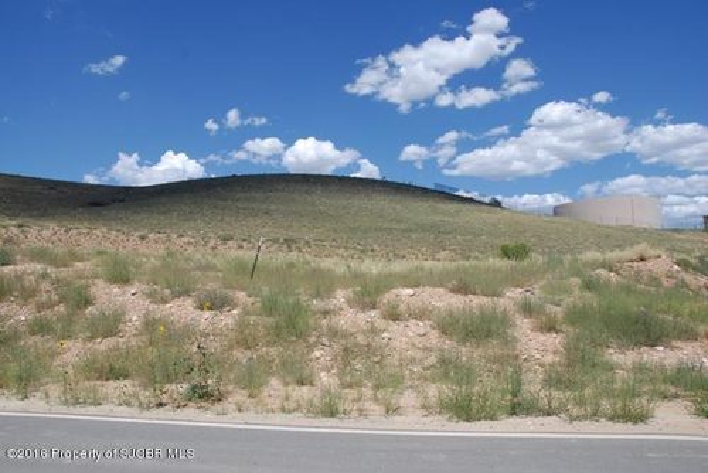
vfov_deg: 43.7
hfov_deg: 61.9
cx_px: 354
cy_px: 236
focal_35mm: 30
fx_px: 590
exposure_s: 1/180
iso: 100
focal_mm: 20
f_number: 9.5
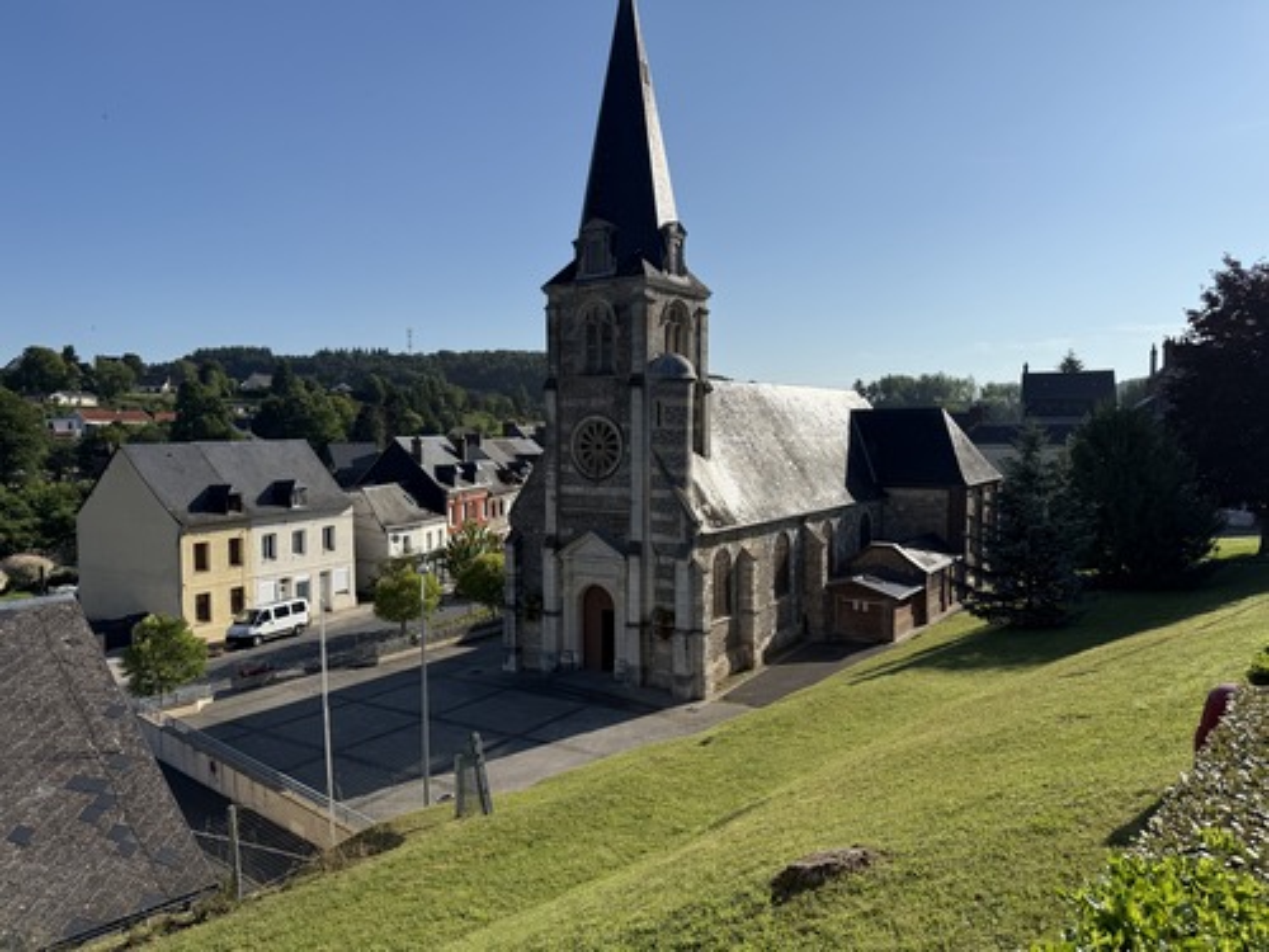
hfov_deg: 71.6
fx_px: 880
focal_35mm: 24
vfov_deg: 56.8
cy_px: 476
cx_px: 634
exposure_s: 1/7353
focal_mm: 6.76
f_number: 1.78
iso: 80
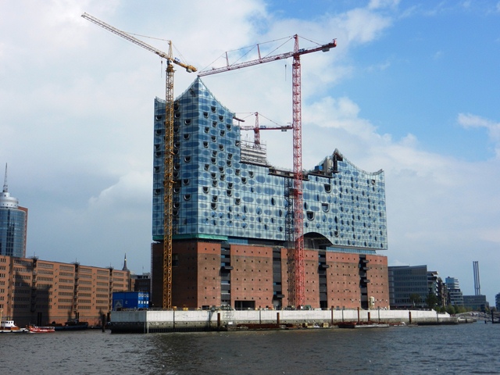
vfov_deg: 32.2
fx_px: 650
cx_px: 250
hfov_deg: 42.1
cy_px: 188
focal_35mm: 45
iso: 160
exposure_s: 1/1600
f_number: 4.2
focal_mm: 8.2
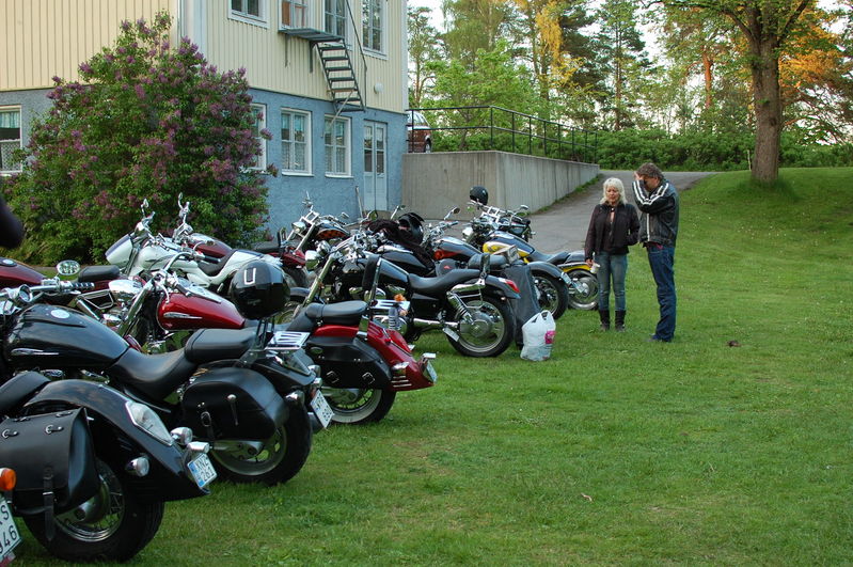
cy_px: 284
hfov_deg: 37.9
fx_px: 1243
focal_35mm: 52
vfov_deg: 25.7
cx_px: 426
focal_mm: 35
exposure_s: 1/60
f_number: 4
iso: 400
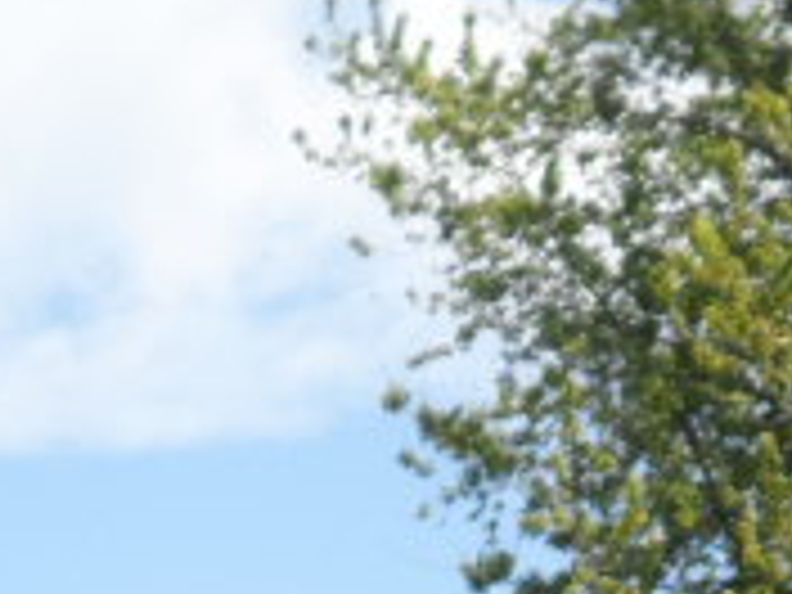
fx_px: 5720
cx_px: 117
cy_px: 1660
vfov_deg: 5.6
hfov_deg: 7.9
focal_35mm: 250
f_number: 3.2
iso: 80
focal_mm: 7.8
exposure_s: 1/500
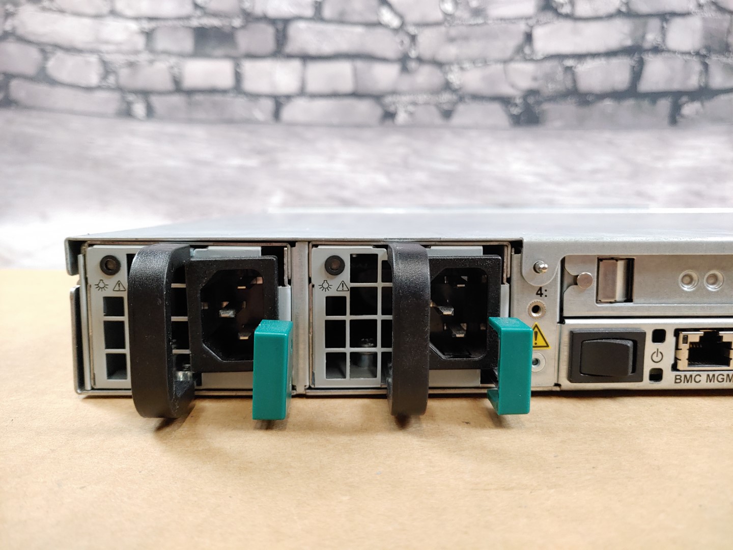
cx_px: 366
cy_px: 275
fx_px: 551
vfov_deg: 53.1
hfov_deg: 67.3
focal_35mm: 26
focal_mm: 4.36
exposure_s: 1/120
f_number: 1.8
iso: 150
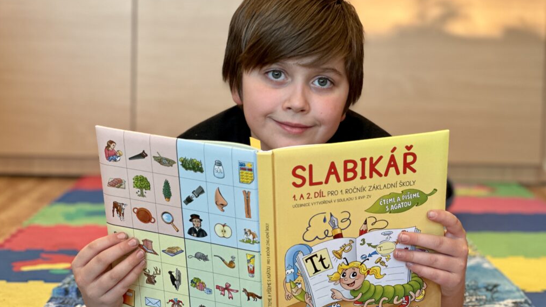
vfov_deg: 14.2
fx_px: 1230
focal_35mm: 85
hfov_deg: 25.0
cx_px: 271
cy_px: 175
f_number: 2.8
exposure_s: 1/50
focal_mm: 9
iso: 160
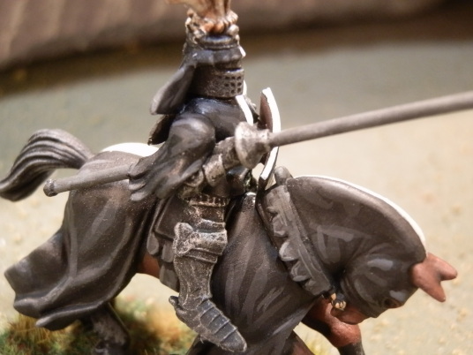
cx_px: 236
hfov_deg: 31.7
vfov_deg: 24.0
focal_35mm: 61
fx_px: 834
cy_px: 178
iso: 400
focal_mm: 10.99
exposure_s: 1/20
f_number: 3.7
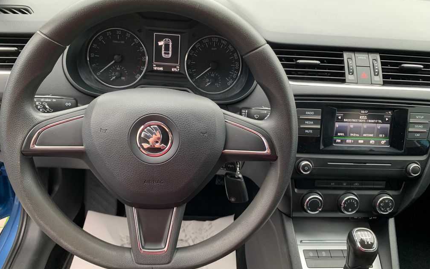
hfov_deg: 66.5
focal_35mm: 28
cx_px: 215
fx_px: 328
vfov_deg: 44.5
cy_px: 142
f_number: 1.8
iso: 100
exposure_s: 1/71
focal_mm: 4.25
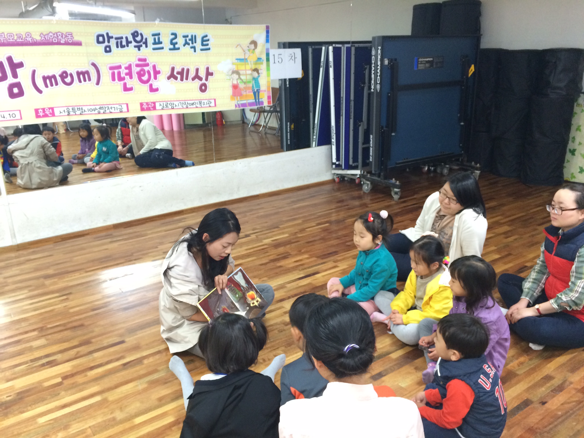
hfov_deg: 61.7
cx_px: 292
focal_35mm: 29
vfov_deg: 48.2
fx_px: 489
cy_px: 219
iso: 160
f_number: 2.2
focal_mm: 4.15
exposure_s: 1/30
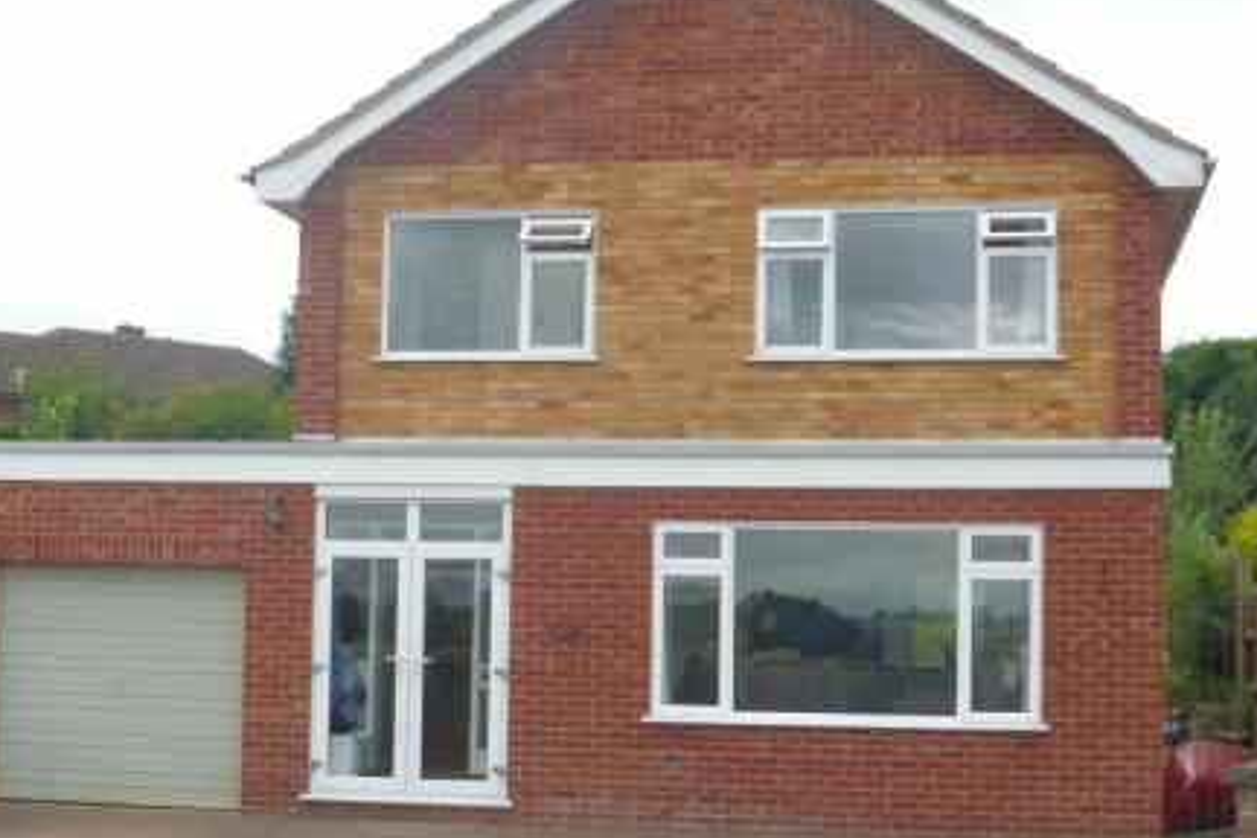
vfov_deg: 20.6
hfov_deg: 30.5
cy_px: 473
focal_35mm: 66
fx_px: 2304
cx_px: 554
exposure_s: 1/320
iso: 100
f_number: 4.2
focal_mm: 8.5
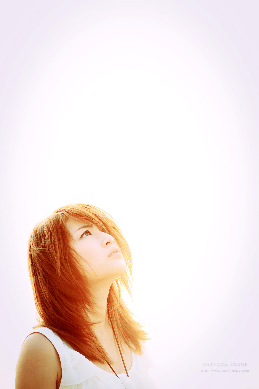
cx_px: 130
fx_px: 2161
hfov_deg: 6.9
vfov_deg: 10.3
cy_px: 194
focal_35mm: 200
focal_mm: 200
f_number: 5.6
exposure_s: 1/250
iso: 200
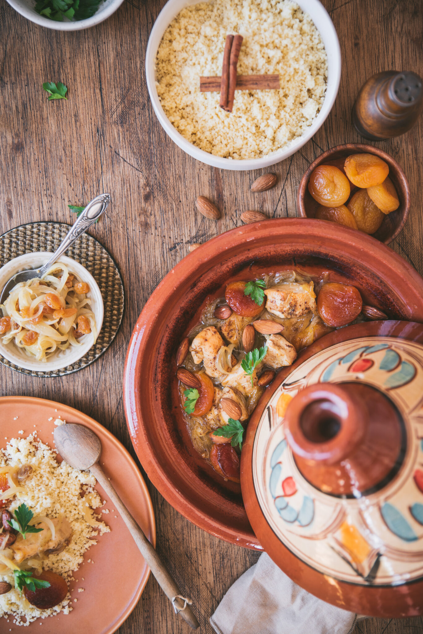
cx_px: 212
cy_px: 317
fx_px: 968
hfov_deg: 24.6
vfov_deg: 36.2
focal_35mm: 55
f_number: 2.8
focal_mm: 55
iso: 100
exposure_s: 1/25
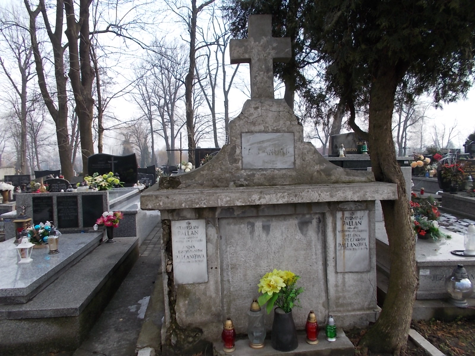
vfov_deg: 53.1
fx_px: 357
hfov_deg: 67.3
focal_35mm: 26
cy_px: 178
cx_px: 238
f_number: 3.2
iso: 80
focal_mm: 4.6
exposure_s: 1/250
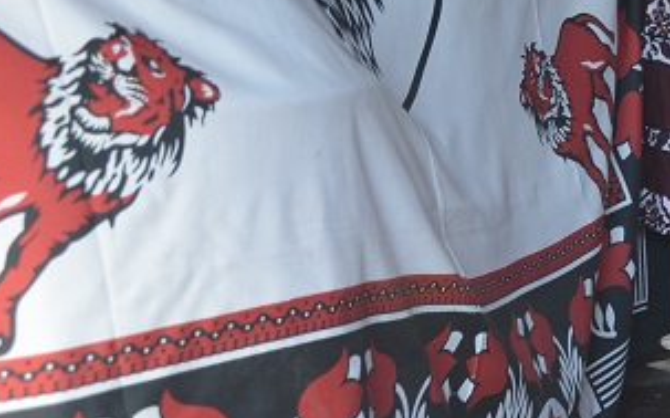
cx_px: 1077
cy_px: 60
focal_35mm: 106
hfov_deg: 17.3
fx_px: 1929
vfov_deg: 12.3
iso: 400
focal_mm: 21
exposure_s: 1/100
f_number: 5
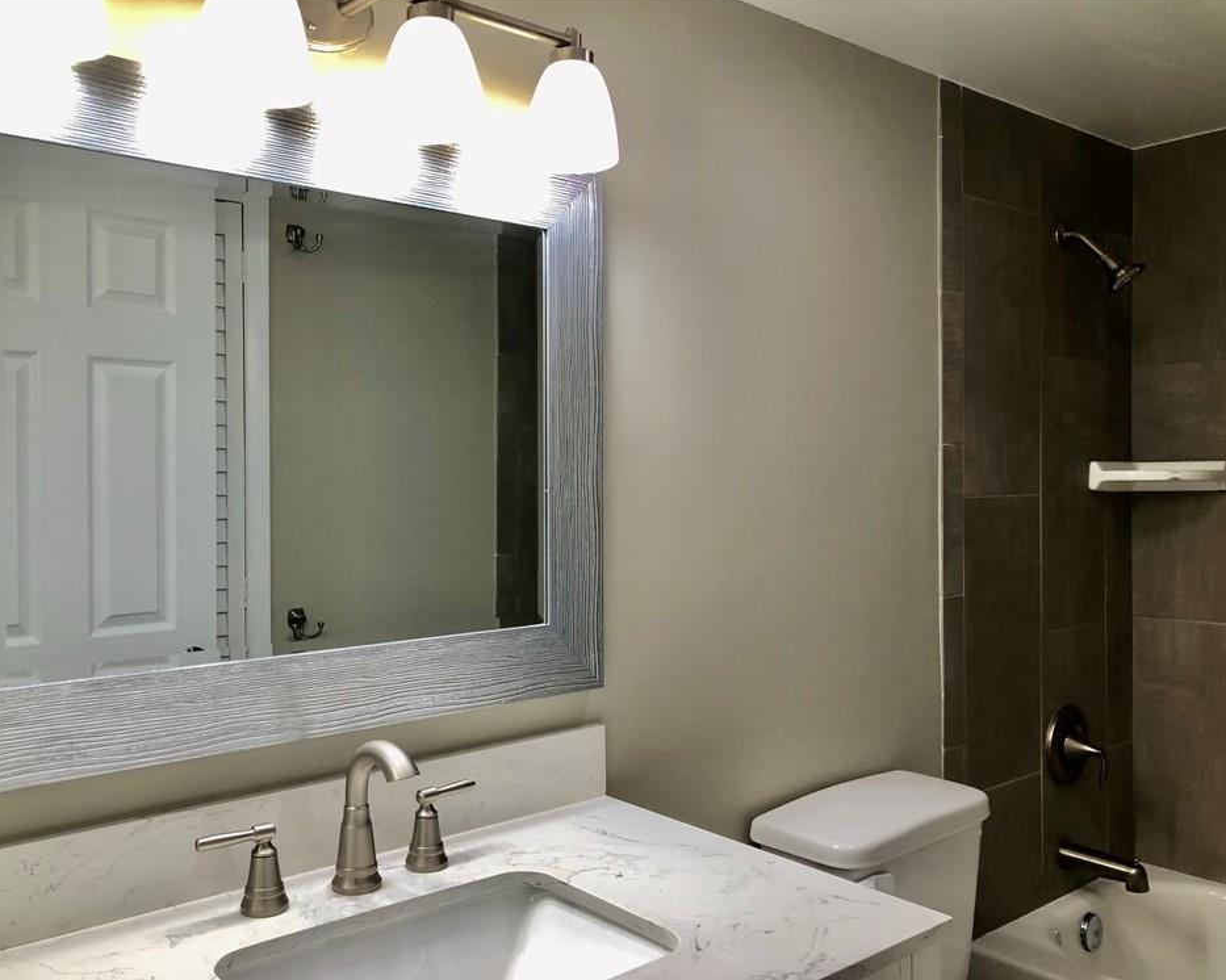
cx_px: 565
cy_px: 497
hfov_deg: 58.7
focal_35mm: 30
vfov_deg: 48.5
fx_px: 1088
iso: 25
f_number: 1.8
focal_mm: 3.99
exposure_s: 1/30
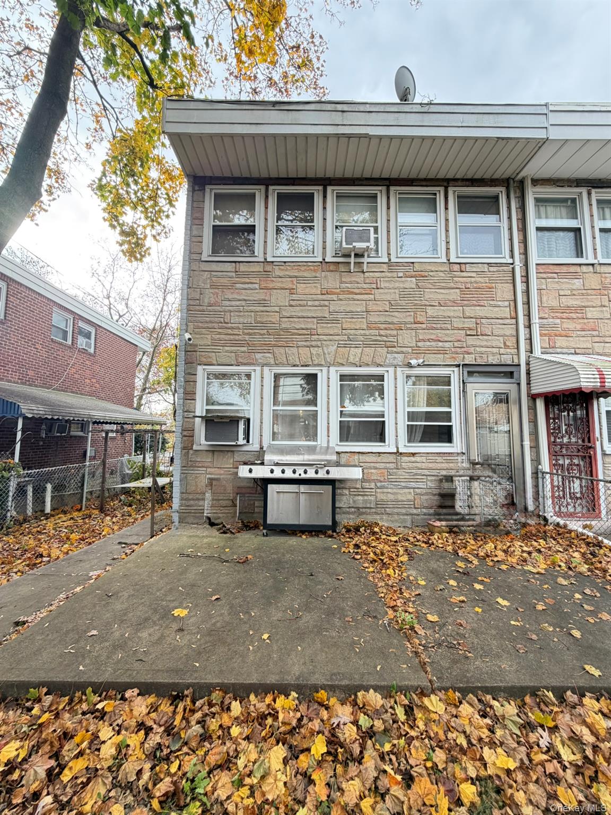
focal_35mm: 14
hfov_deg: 85.7
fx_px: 329
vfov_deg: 102.1
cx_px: 306
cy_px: 408
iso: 100
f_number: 2.2
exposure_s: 1/121
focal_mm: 2.22
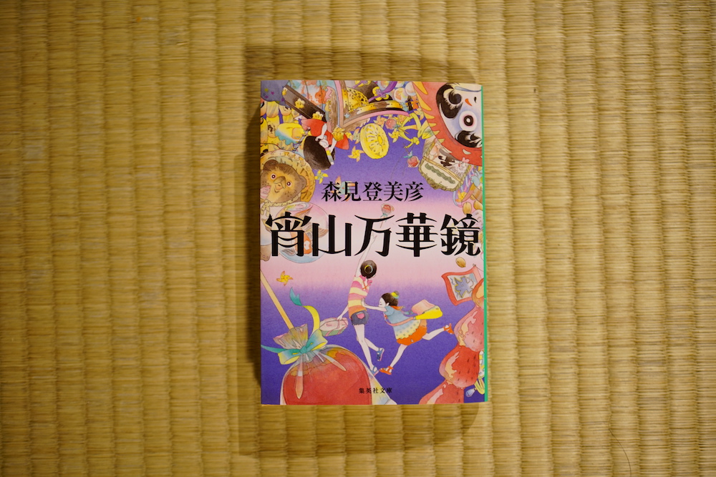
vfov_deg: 37.9
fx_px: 696
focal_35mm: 35
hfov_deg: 54.4
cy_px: 238
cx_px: 358
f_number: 1.8
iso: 800
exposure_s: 1/60
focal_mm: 35
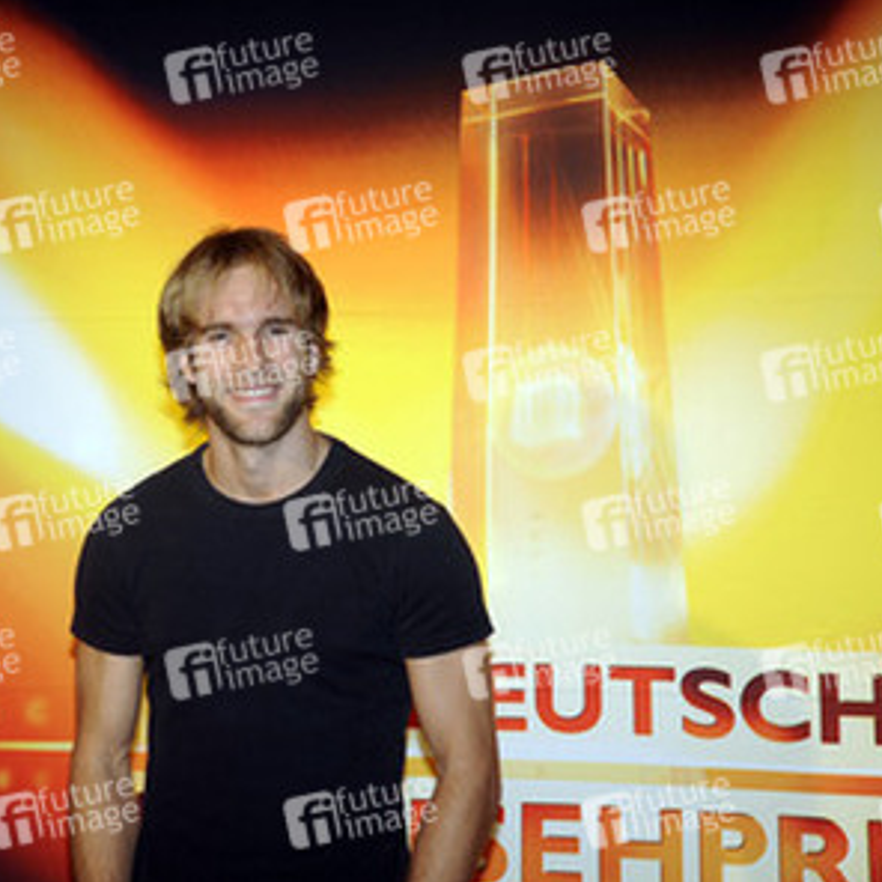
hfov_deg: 15.8
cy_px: 441
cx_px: 282
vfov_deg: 15.8
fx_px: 3171
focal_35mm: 110
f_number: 5.6
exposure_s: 1/125
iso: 640
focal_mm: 85
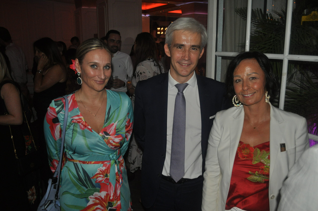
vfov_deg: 39.9
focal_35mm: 33
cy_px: 106
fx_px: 291
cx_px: 159
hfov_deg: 57.3
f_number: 3.8
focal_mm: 22
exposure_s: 1/60
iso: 800
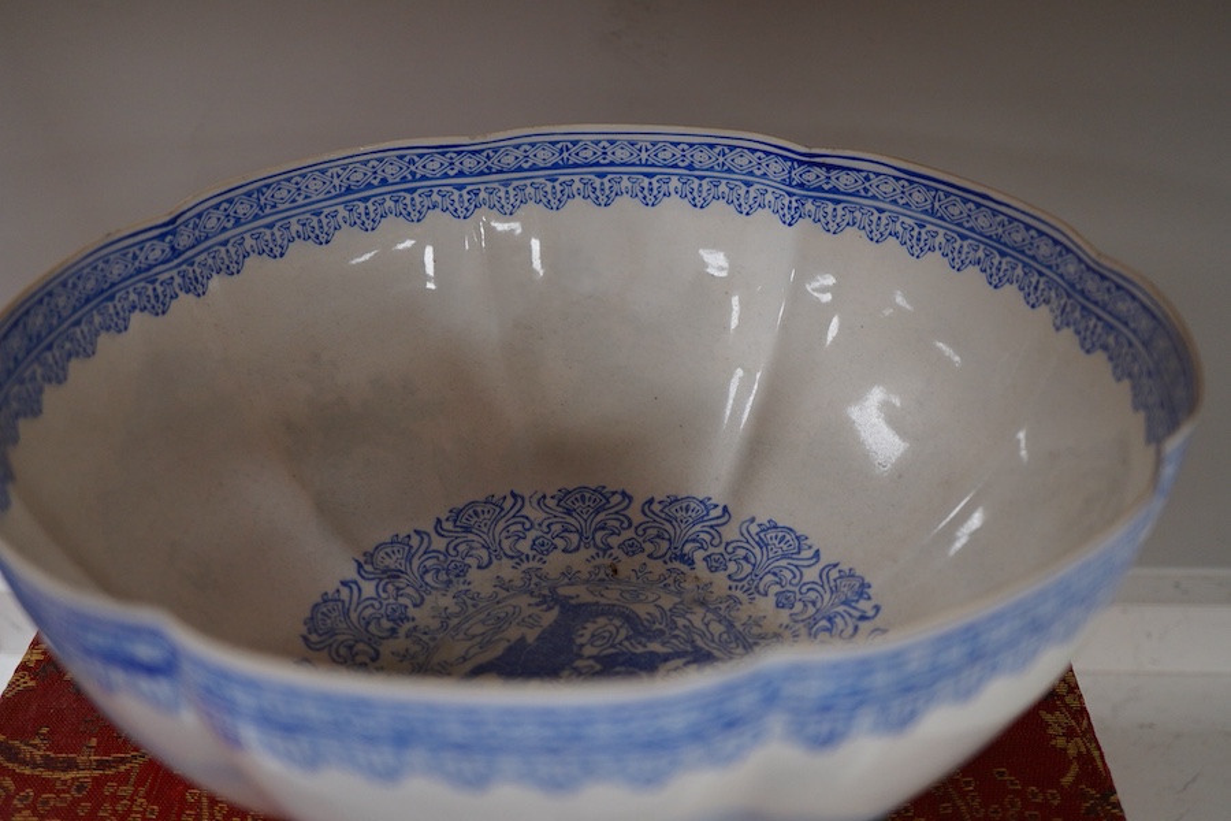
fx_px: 1539
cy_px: 410
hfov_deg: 43.6
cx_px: 616
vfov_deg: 29.9
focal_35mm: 45
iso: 800
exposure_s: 1/125
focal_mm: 30
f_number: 3.5
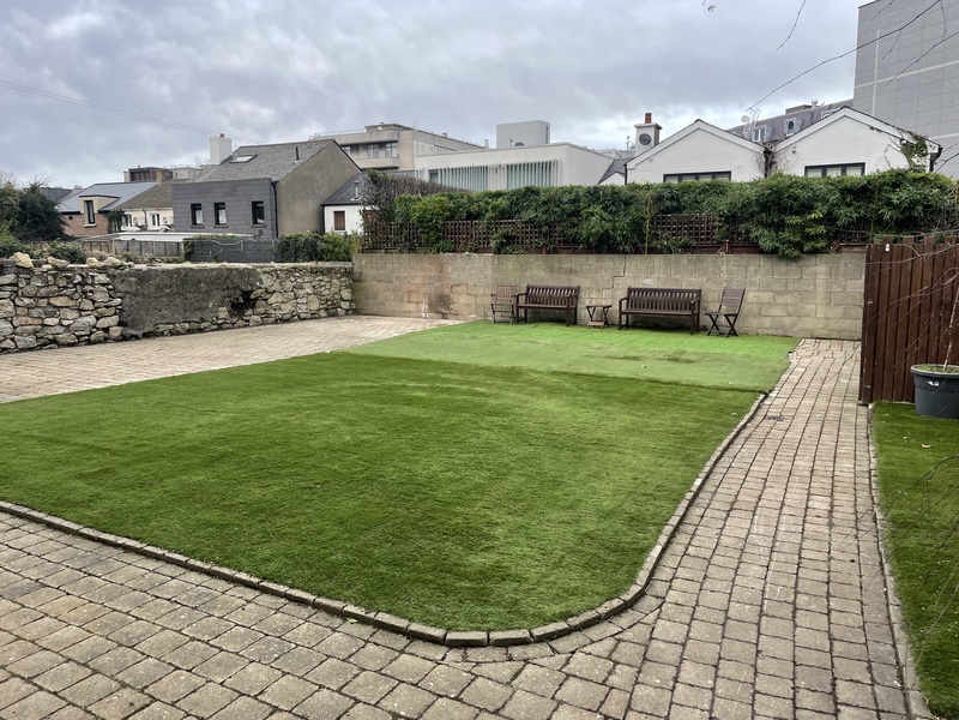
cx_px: 480
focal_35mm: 26
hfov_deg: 67.3
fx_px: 720
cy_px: 360
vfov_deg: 53.1
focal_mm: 4.2
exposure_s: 1/121
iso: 32
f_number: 1.6
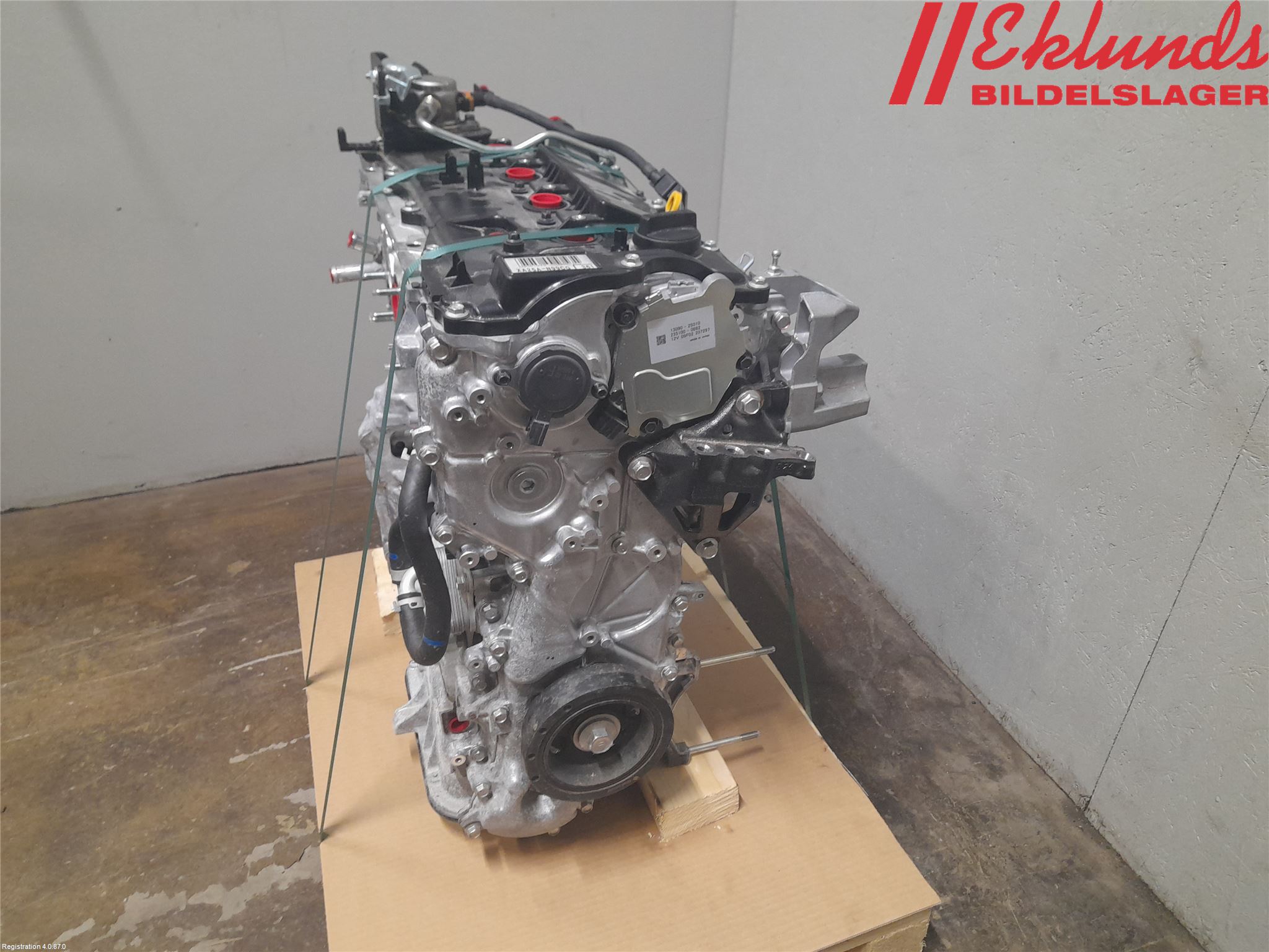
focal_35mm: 25
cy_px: 476
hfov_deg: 69.4
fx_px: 916
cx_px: 634
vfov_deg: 54.9
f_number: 2
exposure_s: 1/50
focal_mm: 4.6
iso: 320
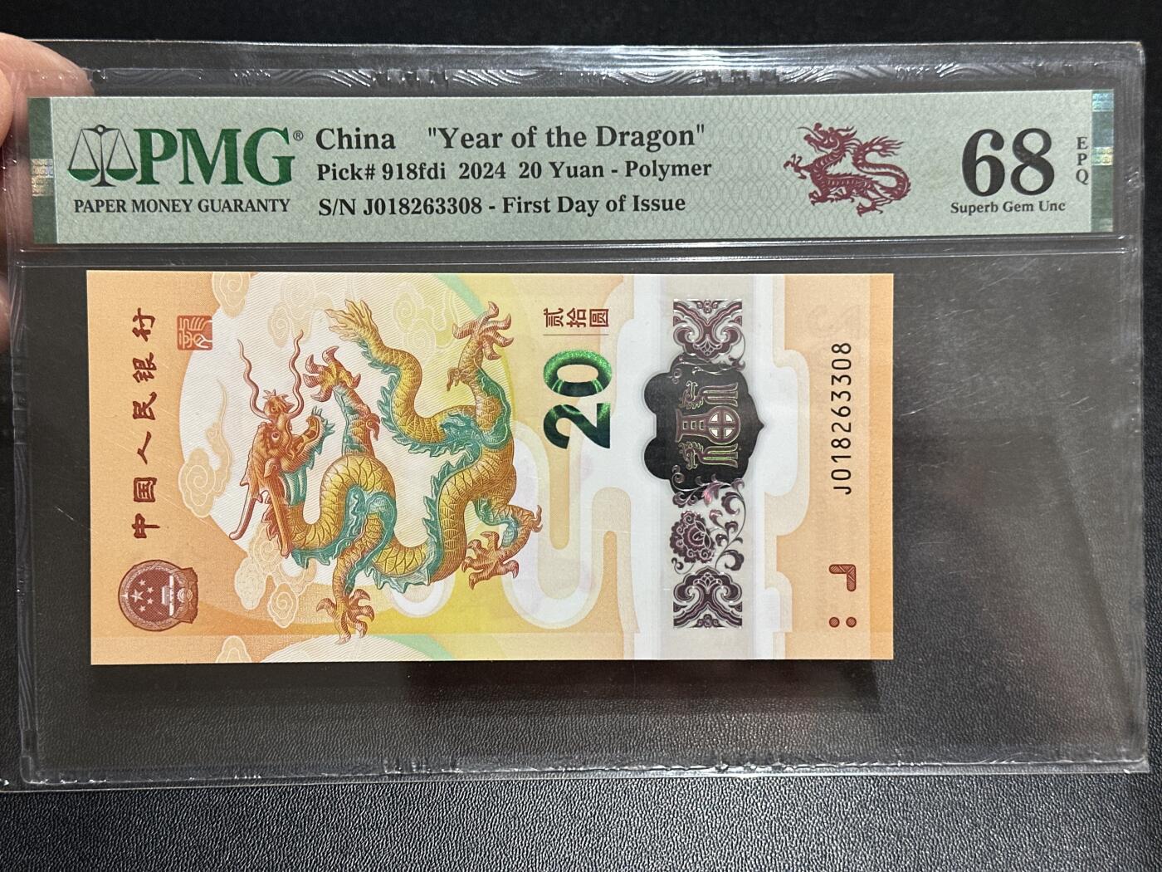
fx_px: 1611
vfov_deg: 30.3
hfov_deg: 39.7
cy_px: 436
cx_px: 581
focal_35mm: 48
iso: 125
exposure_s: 1/50
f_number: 1.78
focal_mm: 6.86
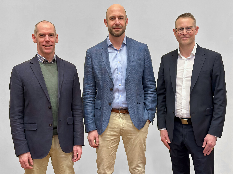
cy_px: 87
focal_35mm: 48
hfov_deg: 39.7
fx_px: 323
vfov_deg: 30.3
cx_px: 116
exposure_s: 1/33
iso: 500
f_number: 1.78
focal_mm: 6.86
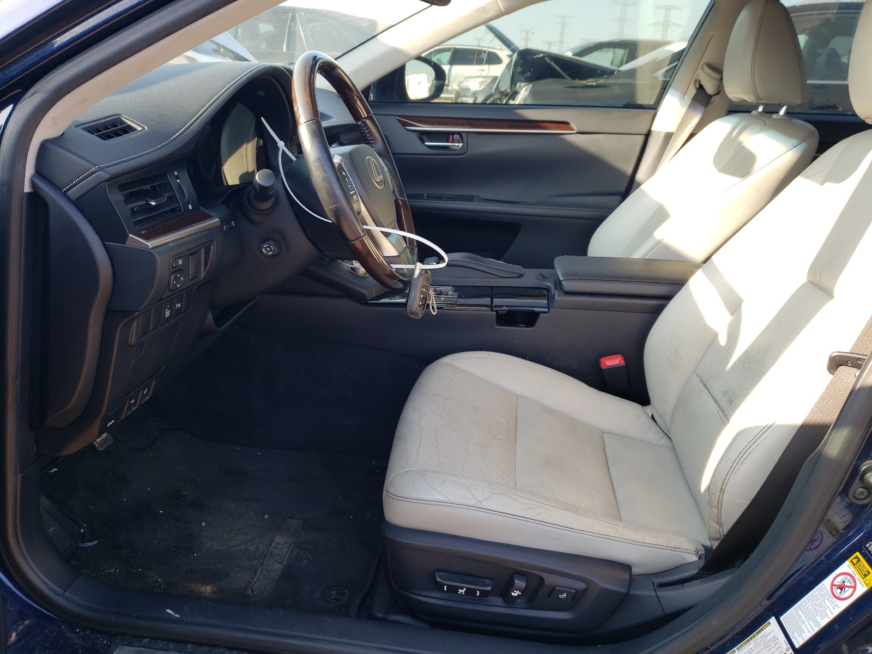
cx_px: 436
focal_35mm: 26
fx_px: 655
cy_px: 327
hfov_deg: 67.3
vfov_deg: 53.1
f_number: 1.5
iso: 50
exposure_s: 1/244
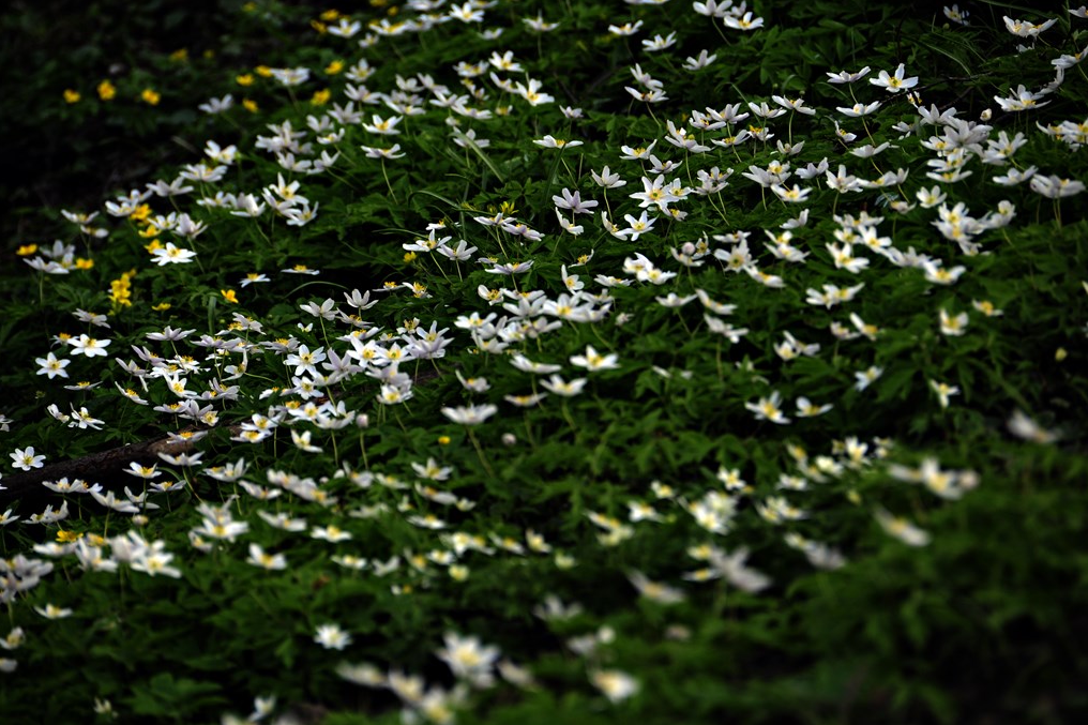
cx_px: 542
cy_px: 362
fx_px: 9125
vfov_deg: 4.5
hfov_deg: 6.8
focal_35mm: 302
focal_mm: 200
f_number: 5.6
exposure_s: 1/160
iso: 200
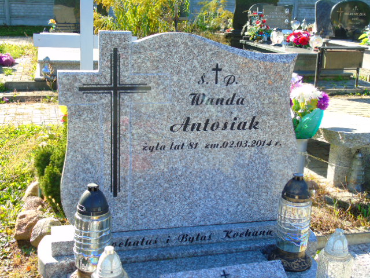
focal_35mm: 46
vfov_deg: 31.5
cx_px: 185
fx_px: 492
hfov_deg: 41.2
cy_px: 139
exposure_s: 1/160
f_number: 4.1
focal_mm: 8.2
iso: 80
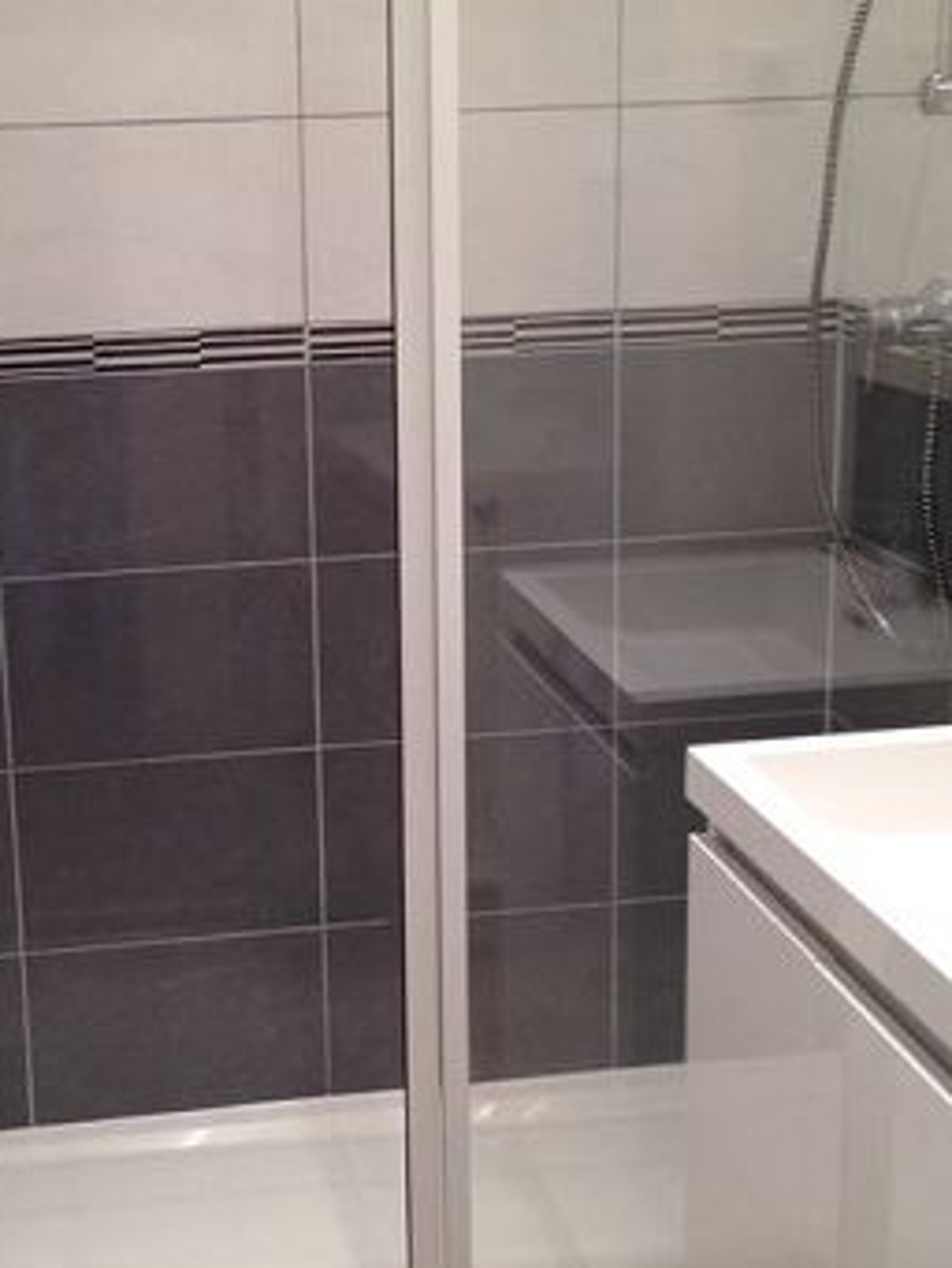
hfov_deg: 25.0
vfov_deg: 33.2
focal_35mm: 58
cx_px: 275
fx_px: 2125
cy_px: 595
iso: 100
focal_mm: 4.12
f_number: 2.4
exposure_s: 1/20
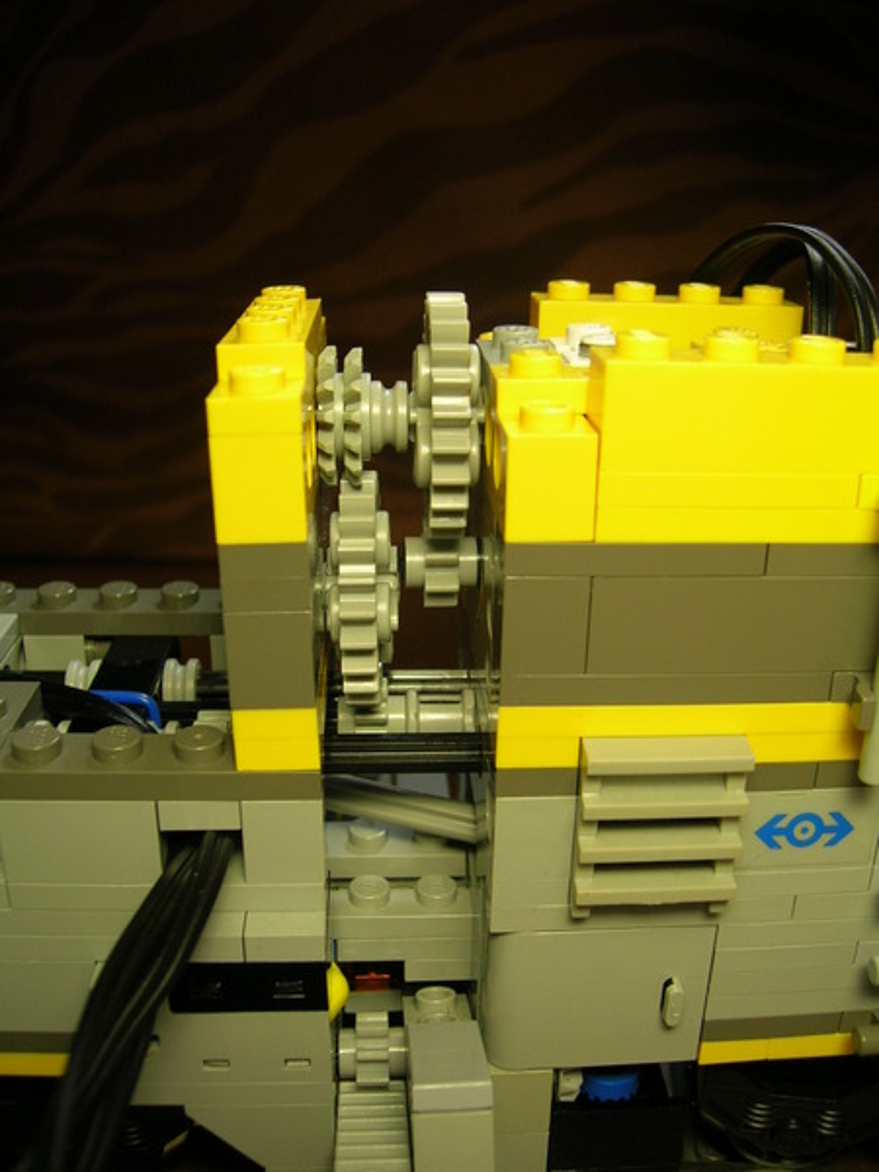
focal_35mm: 34
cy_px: 586
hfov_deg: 41.8
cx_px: 440
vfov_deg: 54.0
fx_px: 1151
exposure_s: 1/52.2
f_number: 2.9
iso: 50
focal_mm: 5.7
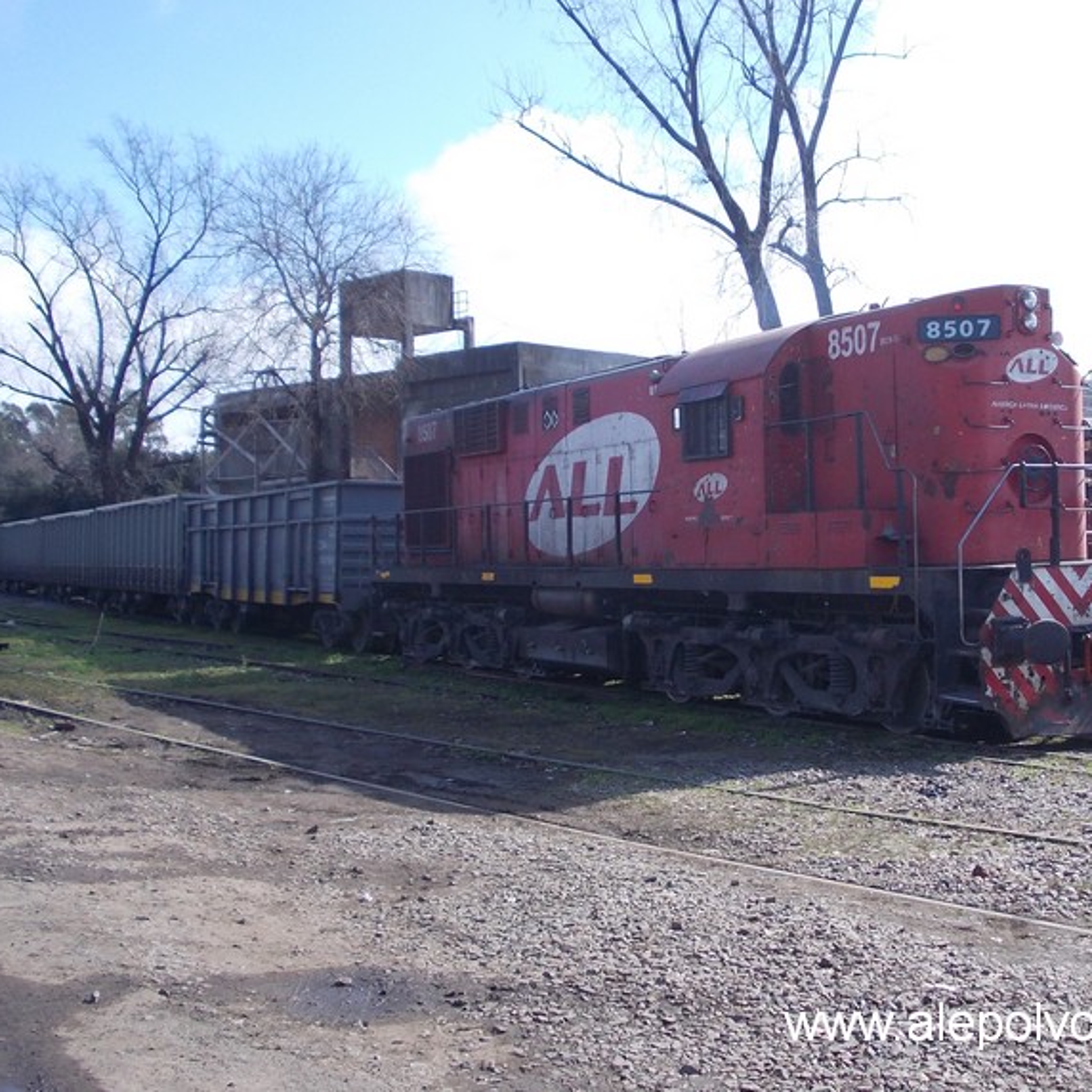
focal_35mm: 45
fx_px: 1606
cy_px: 546
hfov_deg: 37.2
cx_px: 724
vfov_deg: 37.6
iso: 80
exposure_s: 1/160
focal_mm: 5.3
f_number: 6.2
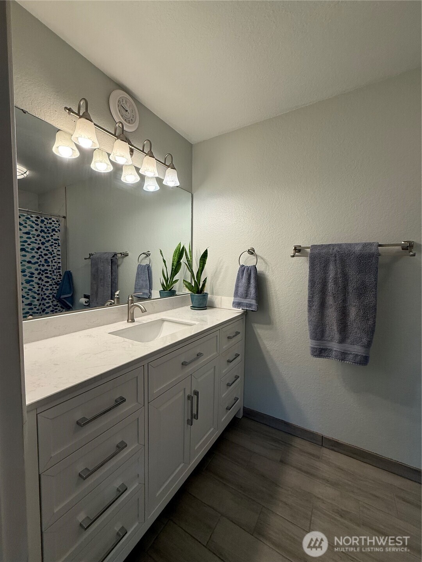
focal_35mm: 14
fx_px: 228
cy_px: 281
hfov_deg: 85.7
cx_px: 211
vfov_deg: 102.1
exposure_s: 1/120
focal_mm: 2.22
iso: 80
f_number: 2.2
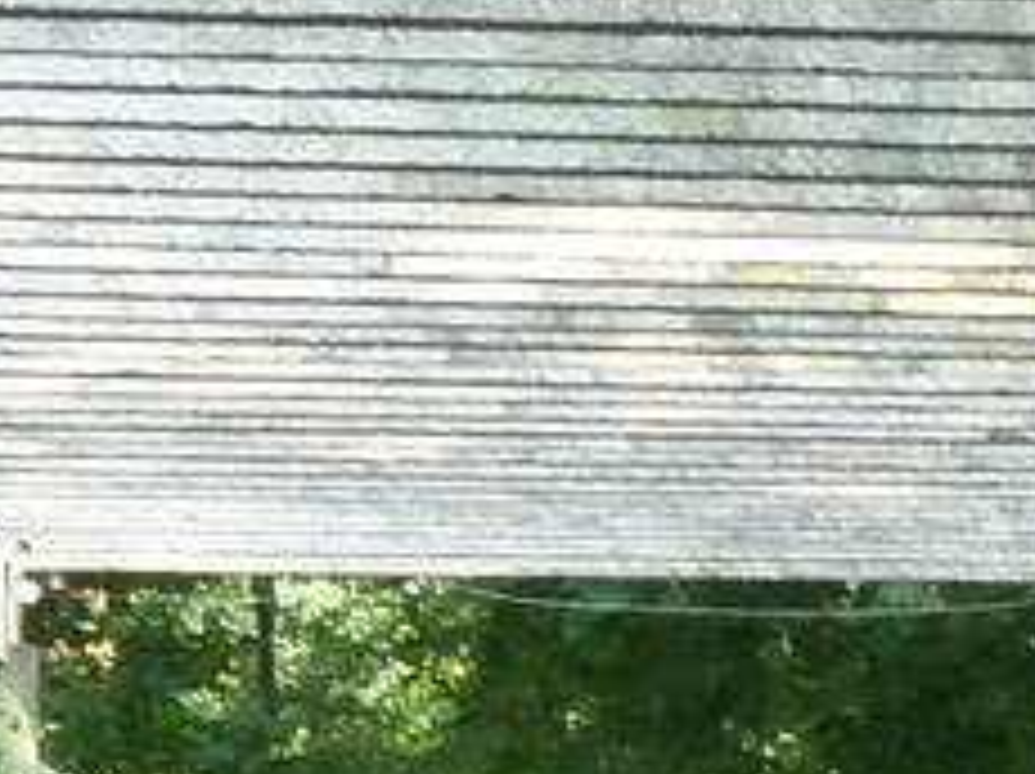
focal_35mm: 376
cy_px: 1269
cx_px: 954
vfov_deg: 3.9
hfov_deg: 5.3
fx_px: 11230
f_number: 3.2
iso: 200
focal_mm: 9.7
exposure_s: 1/60
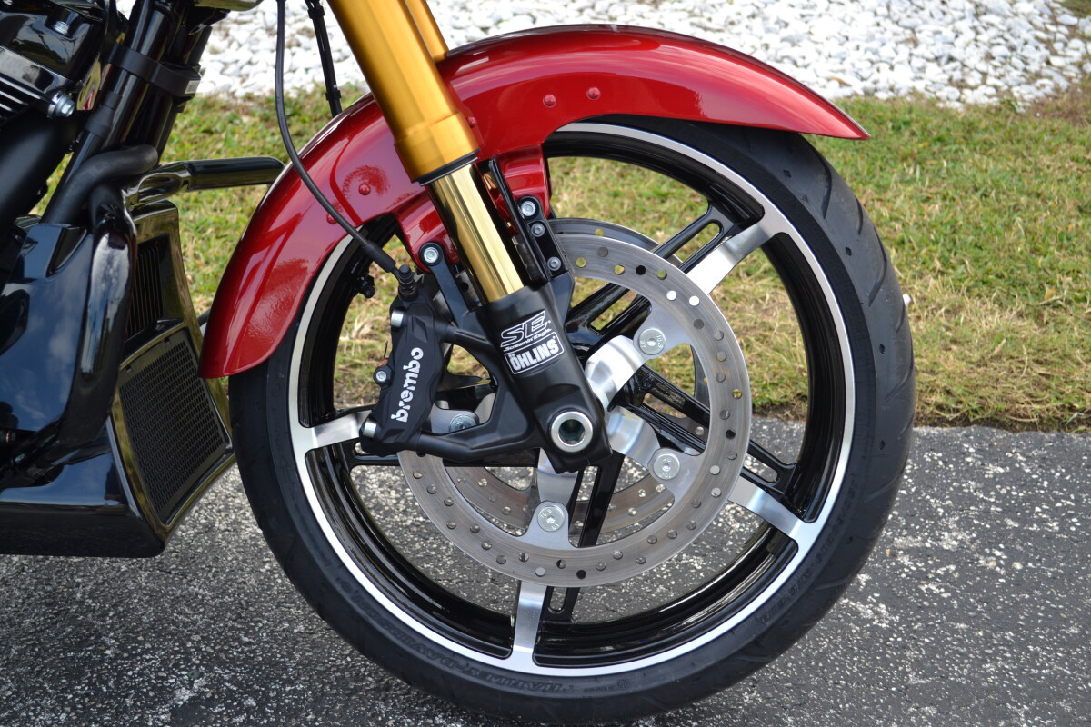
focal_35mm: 52
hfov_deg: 37.9
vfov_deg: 25.8
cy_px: 364
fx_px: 1591
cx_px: 546
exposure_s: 1/125
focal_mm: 35
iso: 140
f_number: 5.6
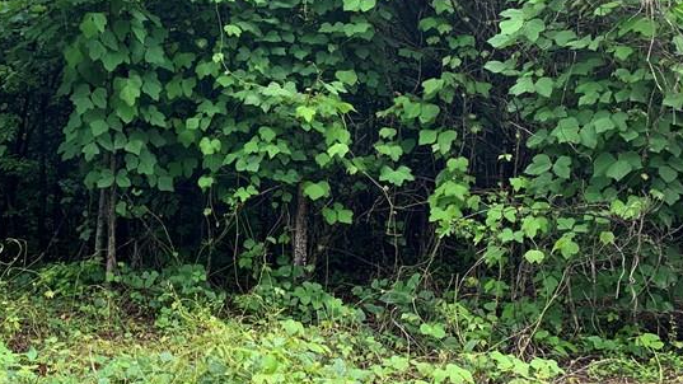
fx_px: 978
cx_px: 130
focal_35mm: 54
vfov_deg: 21.9
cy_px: 72
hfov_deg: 37.1
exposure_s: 1/122
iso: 25
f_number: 1.8
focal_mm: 4.25
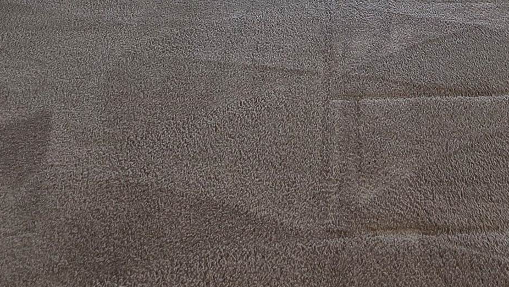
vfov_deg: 19.2
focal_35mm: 47
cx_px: 366
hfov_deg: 42.7
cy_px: -230
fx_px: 634
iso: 50
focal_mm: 2.2
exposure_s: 1/120
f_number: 2.2
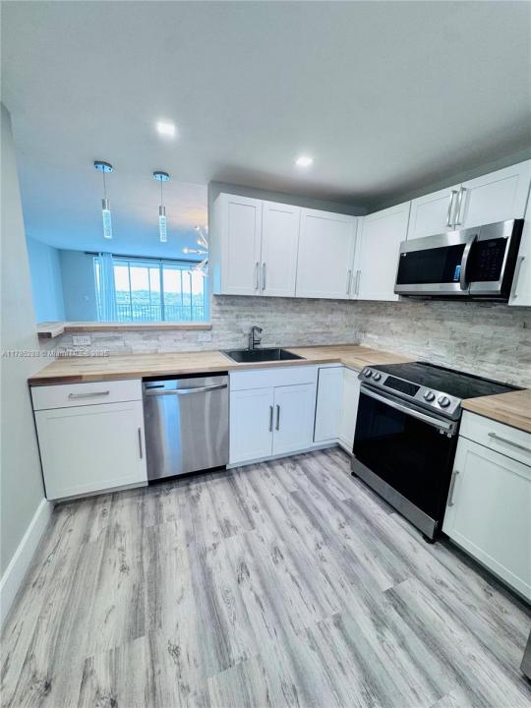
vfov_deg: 102.1
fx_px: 286
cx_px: 266
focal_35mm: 14
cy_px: 354
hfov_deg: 85.7
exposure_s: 1/120
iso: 125
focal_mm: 2.22
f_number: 2.2
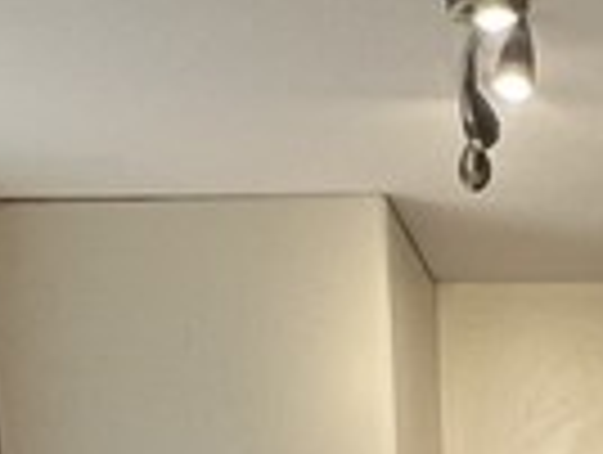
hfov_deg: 19.1
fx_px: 1728
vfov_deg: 9.7
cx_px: 648
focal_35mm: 99
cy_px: 1506
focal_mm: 1.57
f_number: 1.8
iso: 100
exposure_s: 1/99
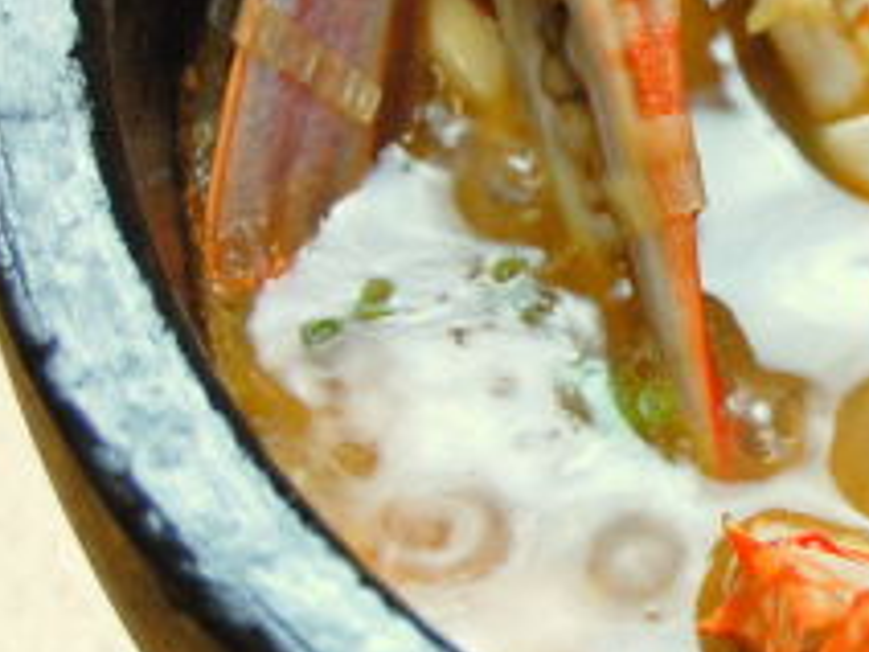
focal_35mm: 247
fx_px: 6201
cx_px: 1418
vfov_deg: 6.0
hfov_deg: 7.8
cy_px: 180
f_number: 5.6
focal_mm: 52
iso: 800
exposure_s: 1/30
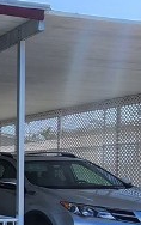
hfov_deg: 12.5
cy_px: 196
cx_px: -222
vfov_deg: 26.7
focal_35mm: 75
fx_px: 460
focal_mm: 2.2
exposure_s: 1/1819
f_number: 2.2
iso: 50
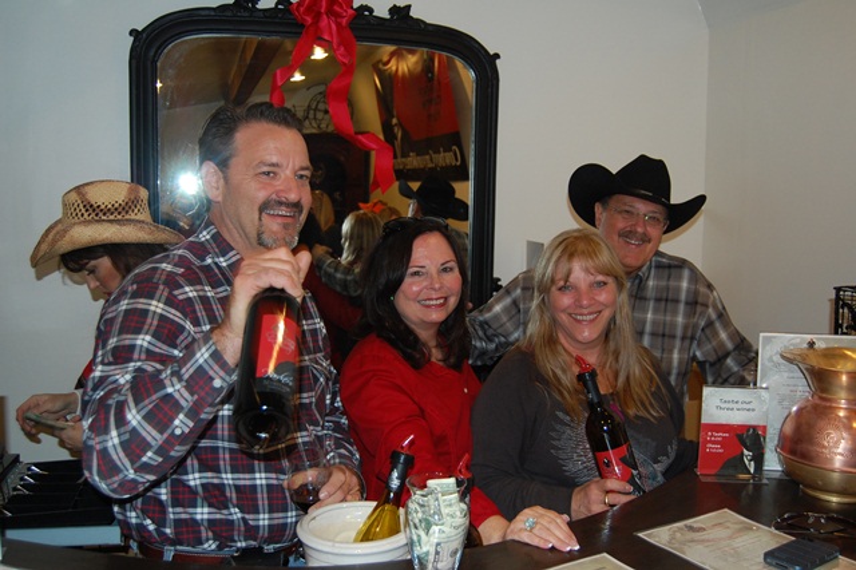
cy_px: 285
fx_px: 820
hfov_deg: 55.1
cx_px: 428
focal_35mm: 34
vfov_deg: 38.3
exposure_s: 1/60
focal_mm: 23
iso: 400
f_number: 3.8
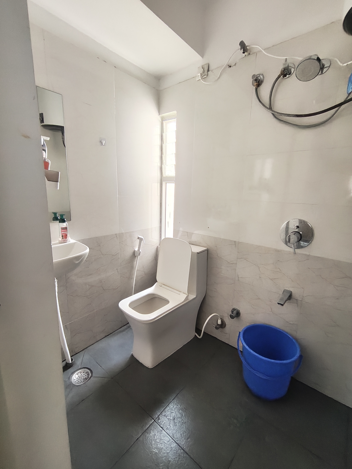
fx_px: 203
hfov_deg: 81.8
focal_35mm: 15
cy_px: 234
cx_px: 176
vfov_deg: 98.1
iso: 659
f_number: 2.2
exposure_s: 1/50
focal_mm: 1.64
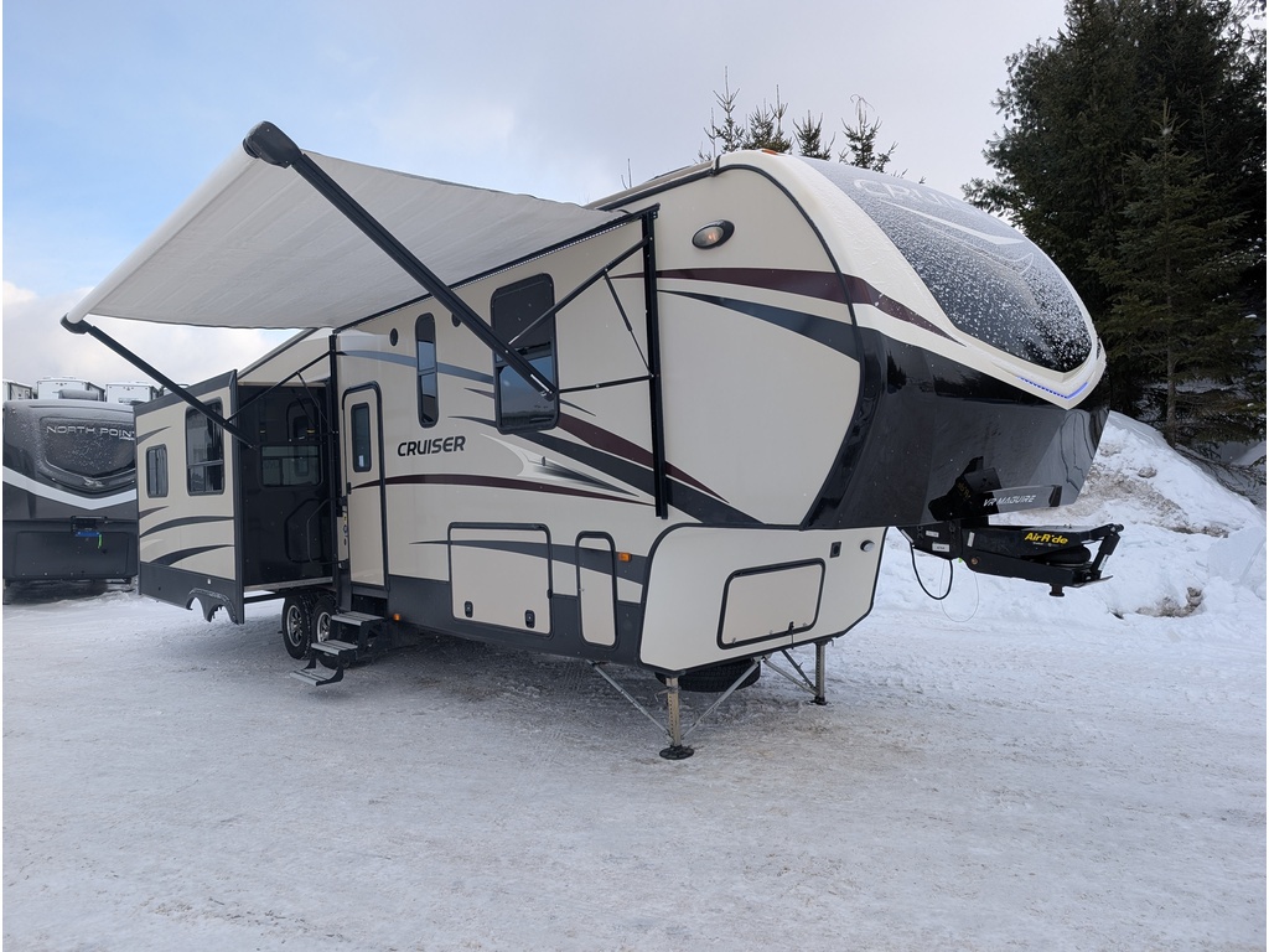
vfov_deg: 56.8
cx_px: 634
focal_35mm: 24
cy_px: 476
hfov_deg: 71.6
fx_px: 880
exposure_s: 1/509
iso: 20
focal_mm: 6.9
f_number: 1.68
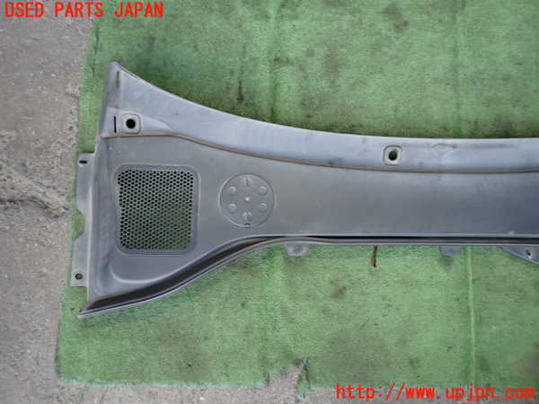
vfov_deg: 54.9
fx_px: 389
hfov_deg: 69.4
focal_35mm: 25
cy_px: 202
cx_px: 270
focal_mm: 4.5
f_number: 2
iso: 400
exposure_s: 1/80
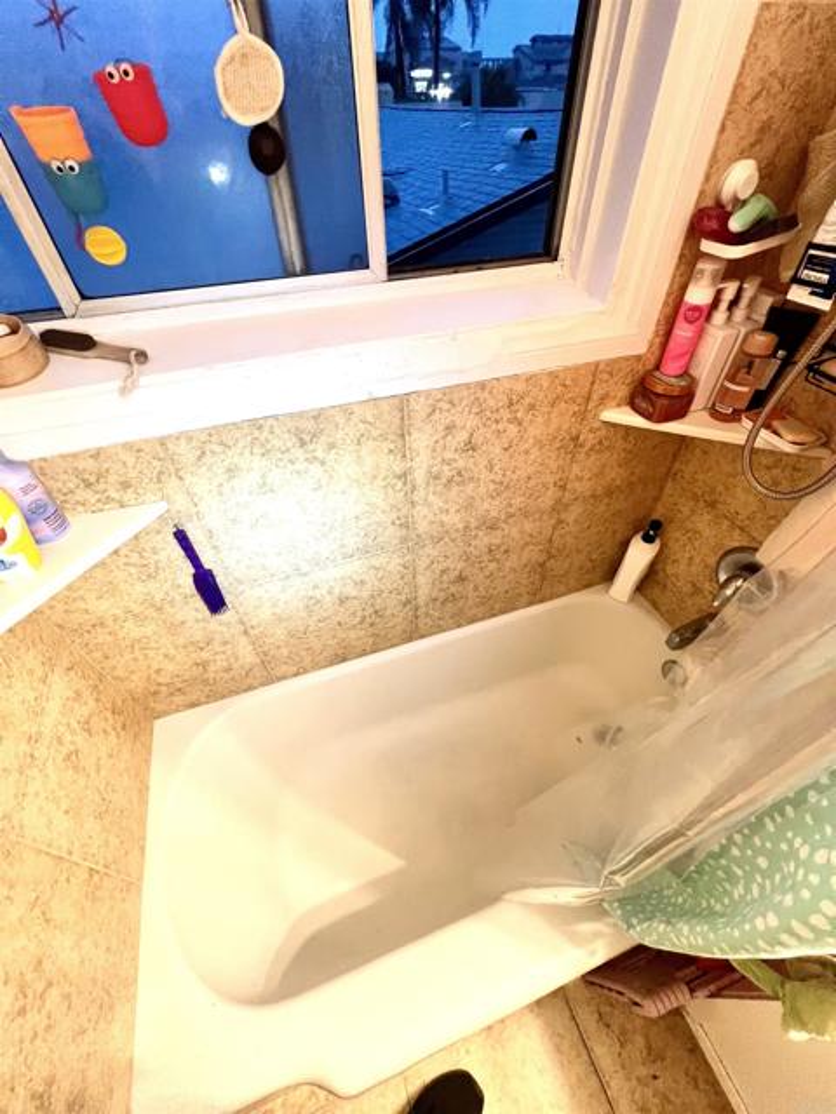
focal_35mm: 13
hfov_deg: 89.9
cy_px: 557
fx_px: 419
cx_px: 418
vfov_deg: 106.2
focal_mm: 1.57
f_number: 1.8
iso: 250
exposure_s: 1/60
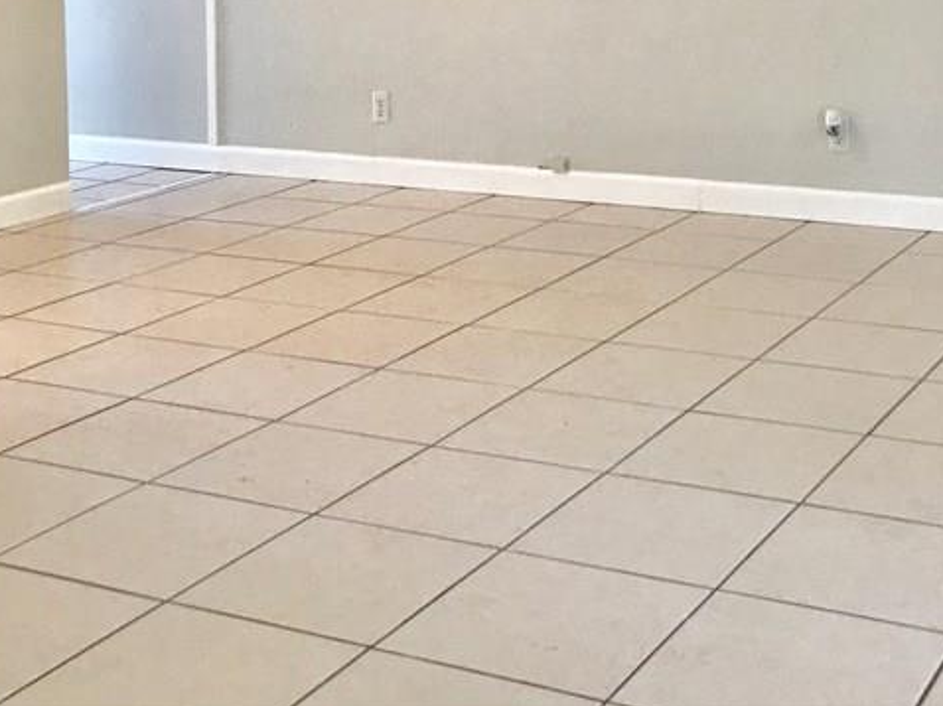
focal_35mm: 60
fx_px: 1634
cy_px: -41
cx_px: 606
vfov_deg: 23.1
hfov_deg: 32.0
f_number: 1.8
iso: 20
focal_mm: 3.99
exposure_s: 1/40
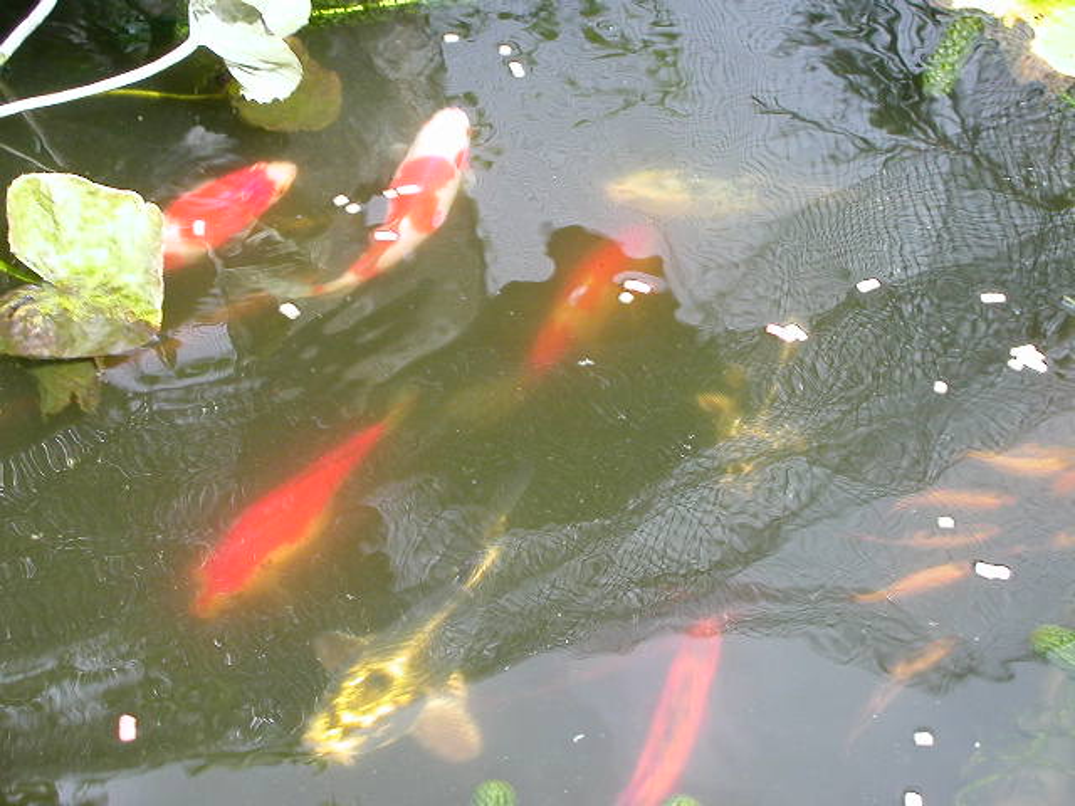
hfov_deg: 22.5
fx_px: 2702
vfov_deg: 17.0
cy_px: 403
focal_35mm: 87
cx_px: 538
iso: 100
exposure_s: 1/63.1
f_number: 4.3
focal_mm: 13.3
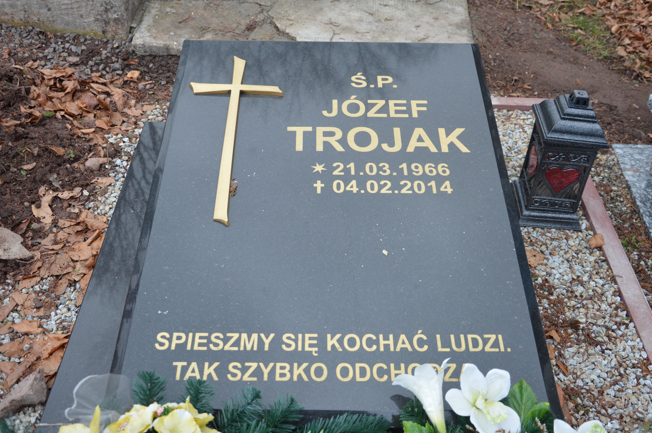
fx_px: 734
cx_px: 329
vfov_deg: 32.9
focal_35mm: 41
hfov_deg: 47.9
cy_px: 207
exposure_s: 1/80
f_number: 4.5
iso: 400
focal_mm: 25
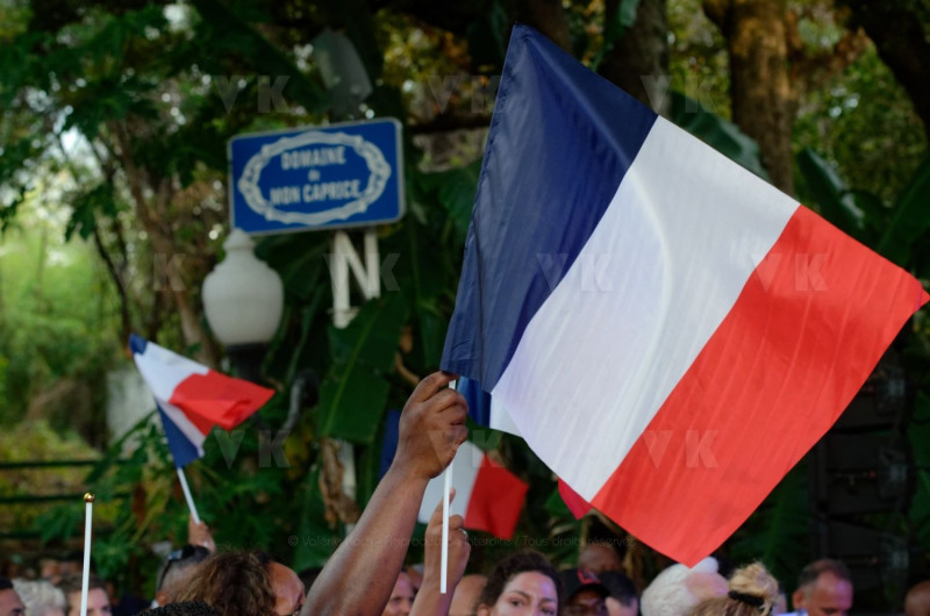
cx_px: 465
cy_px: 308
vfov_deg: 13.0
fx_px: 2707
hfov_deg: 19.5
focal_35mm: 105
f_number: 5
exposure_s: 1/250
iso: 640
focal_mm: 70
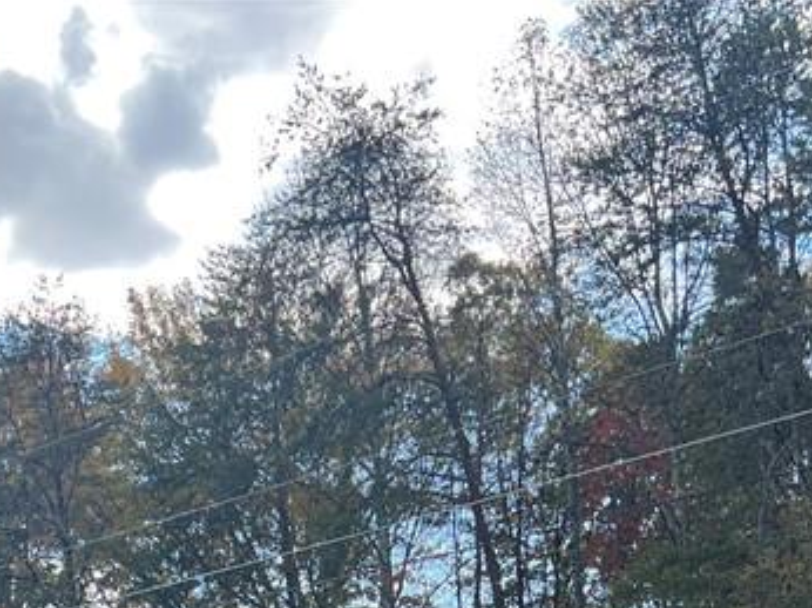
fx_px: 1805
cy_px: 897
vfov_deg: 17.3
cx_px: 120
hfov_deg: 24.8
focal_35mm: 77
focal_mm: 5.7
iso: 50
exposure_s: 1/1295
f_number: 1.5
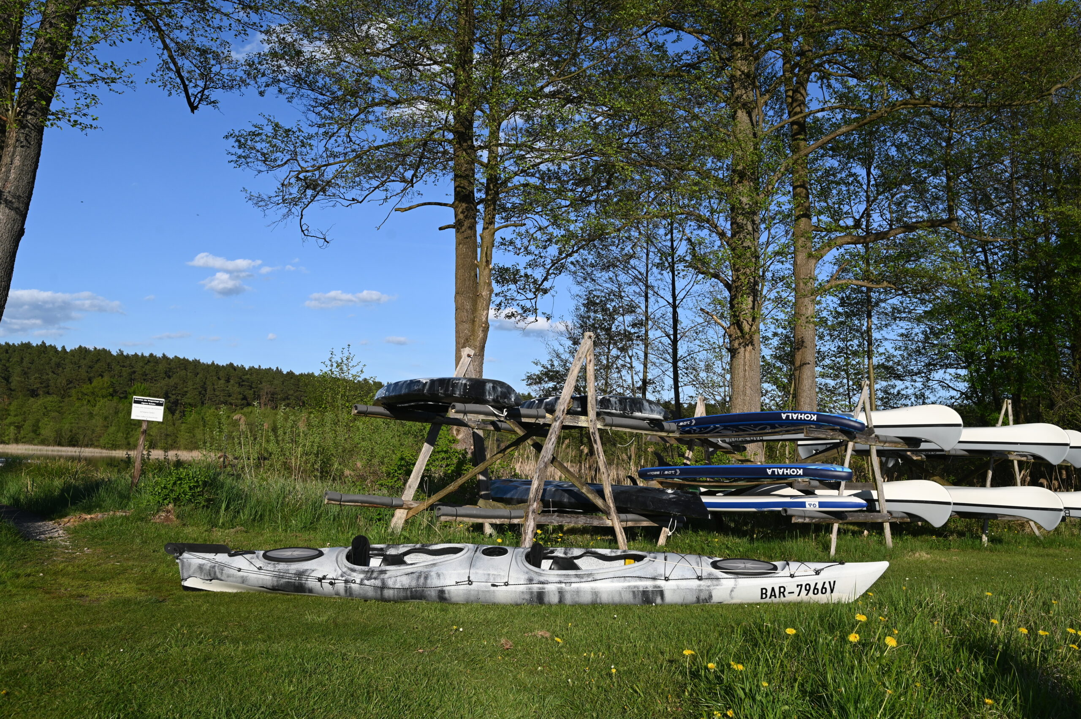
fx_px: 900
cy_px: 360
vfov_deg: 43.5
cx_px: 540
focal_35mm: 30
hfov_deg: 62.0
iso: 200
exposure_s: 1/640
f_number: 8
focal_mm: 30
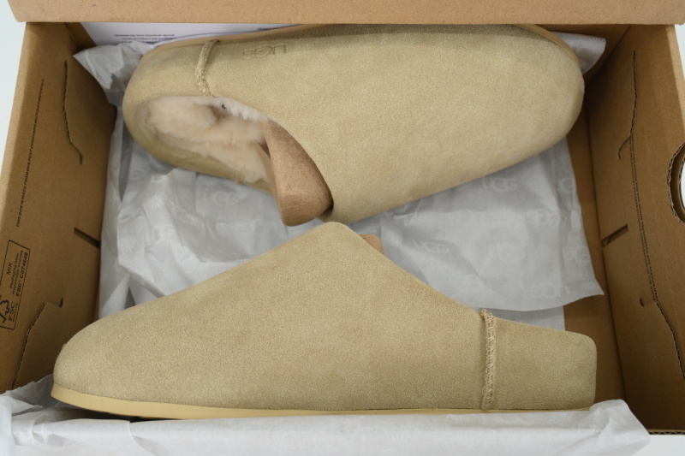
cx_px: 342
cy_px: 228
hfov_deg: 60.3
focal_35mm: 31
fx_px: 590
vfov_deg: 42.3
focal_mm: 31
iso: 400
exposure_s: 1/100
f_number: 9
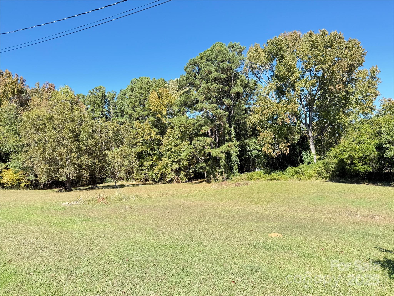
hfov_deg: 71.6
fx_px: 273
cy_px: 148
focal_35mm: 24
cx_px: 197
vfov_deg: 56.8
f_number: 1.78
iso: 80
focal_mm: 6.76
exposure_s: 1/715
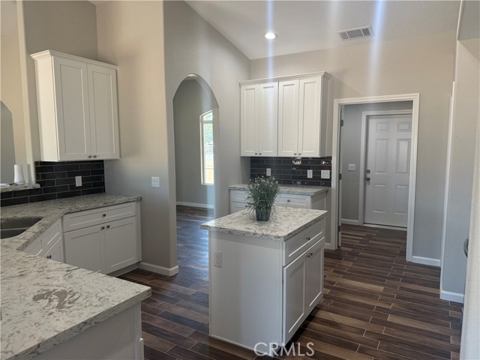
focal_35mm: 24
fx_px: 333
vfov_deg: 56.8
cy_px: 180
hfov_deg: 71.6
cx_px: 240
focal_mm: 6.76
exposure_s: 1/188
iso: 200
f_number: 1.78
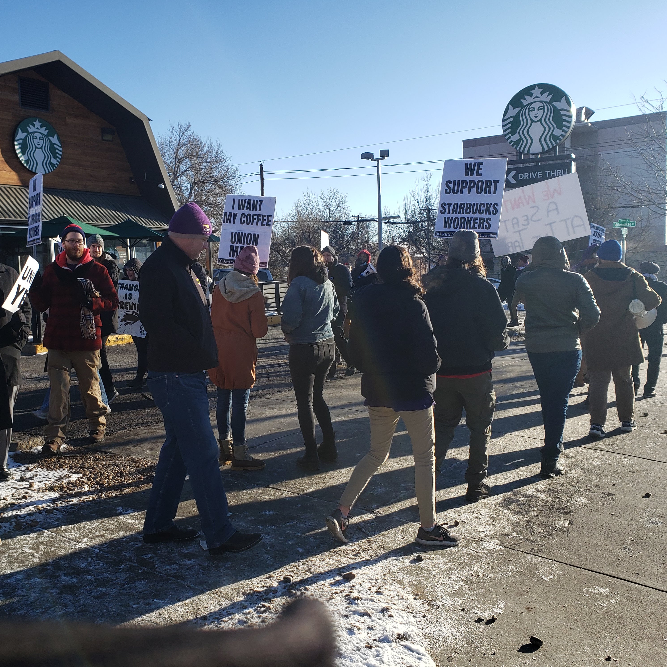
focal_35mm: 31
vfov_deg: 52.5
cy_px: 335
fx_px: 676
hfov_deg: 52.1
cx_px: 258
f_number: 2.4
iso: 50
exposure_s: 1/1133
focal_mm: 4.3
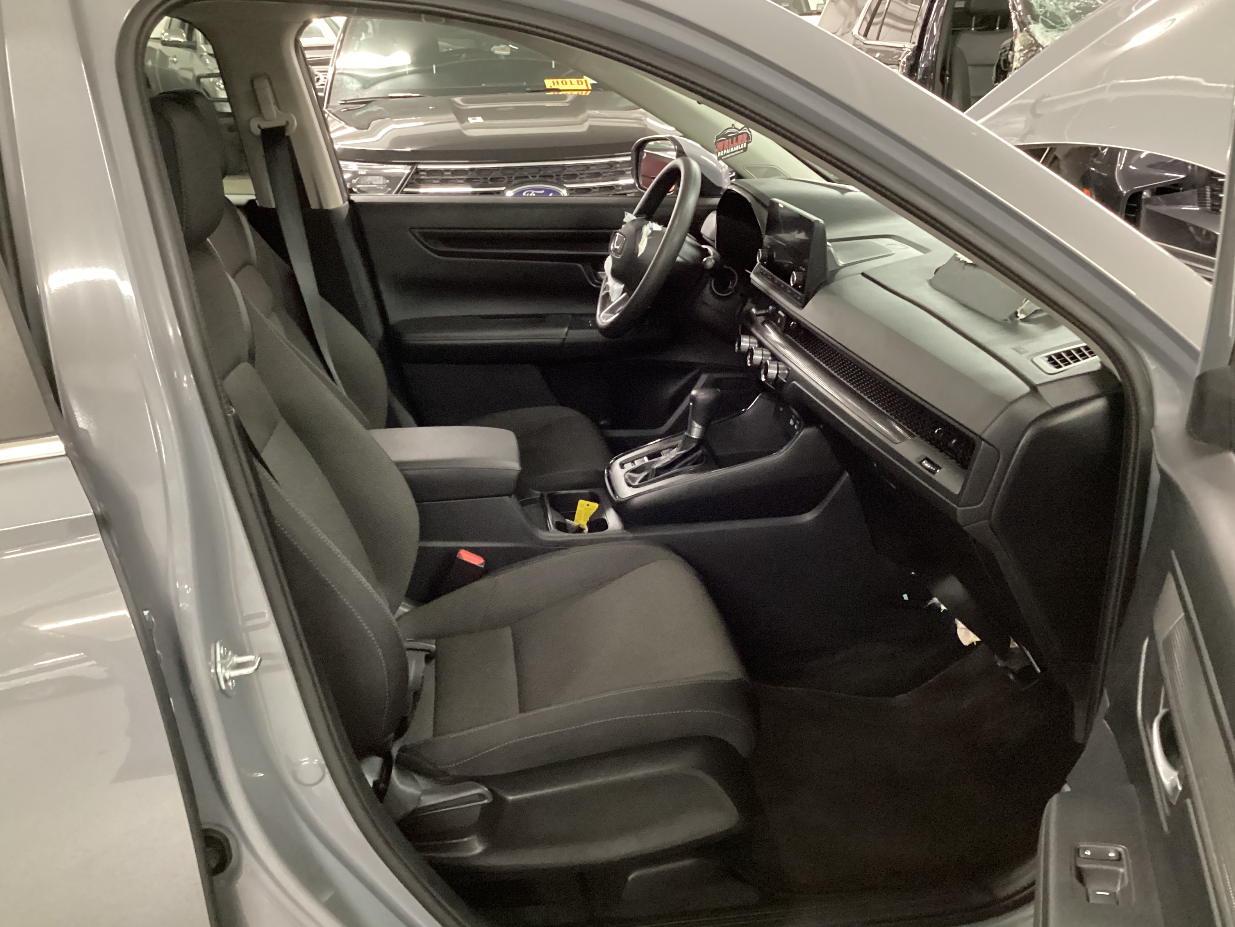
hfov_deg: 56.8
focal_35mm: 32
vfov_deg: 44.2
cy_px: 472
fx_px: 1142
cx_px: 612
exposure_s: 1/20
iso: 640
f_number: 2.4
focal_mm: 3.3
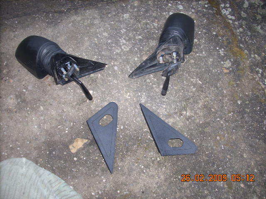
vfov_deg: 38.7
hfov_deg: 50.1
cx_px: 133
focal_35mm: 37
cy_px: 100
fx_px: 284
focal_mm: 6.2
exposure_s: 1/30
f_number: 2.8
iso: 64
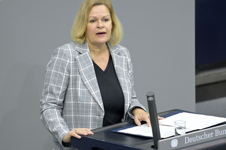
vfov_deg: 3.1
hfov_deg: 4.6
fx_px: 2798
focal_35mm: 446
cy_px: 71
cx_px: 108
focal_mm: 410
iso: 8000
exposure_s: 1/400
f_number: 5.6
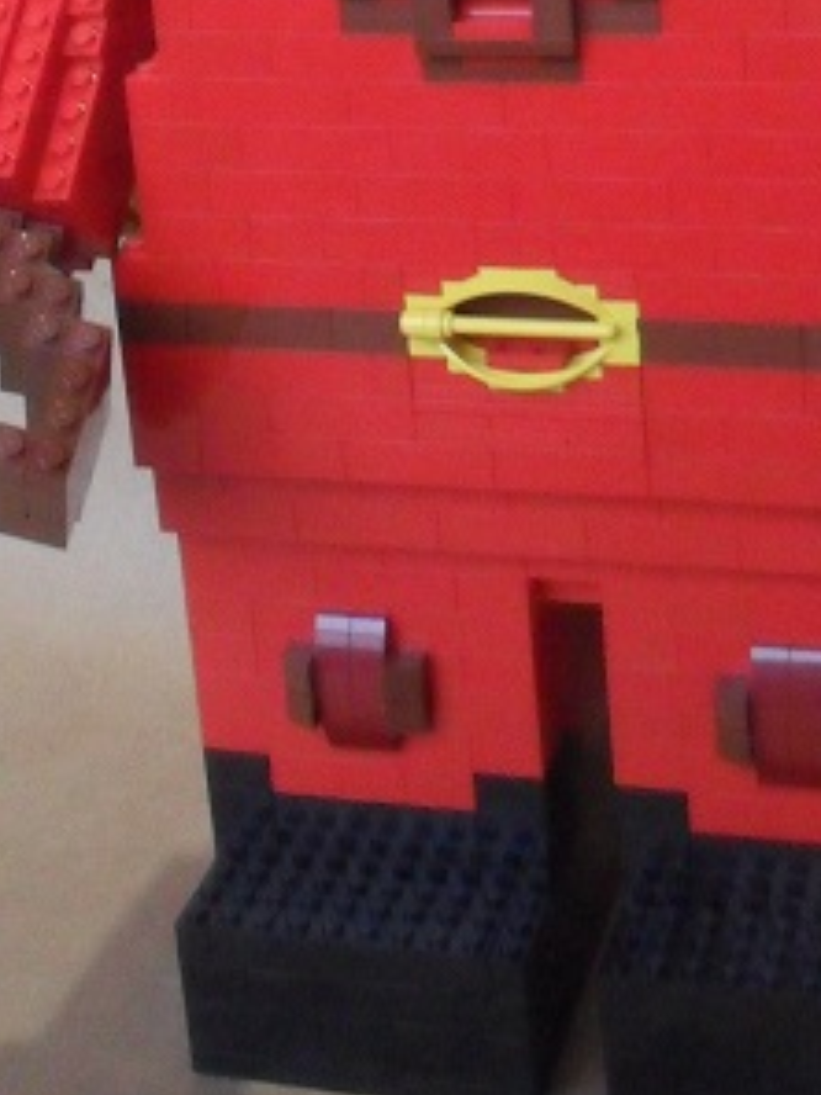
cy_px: -78
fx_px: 2308
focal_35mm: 73
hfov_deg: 20.1
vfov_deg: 25.0
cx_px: 514
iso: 400
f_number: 3.5
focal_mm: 4.9
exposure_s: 1/30
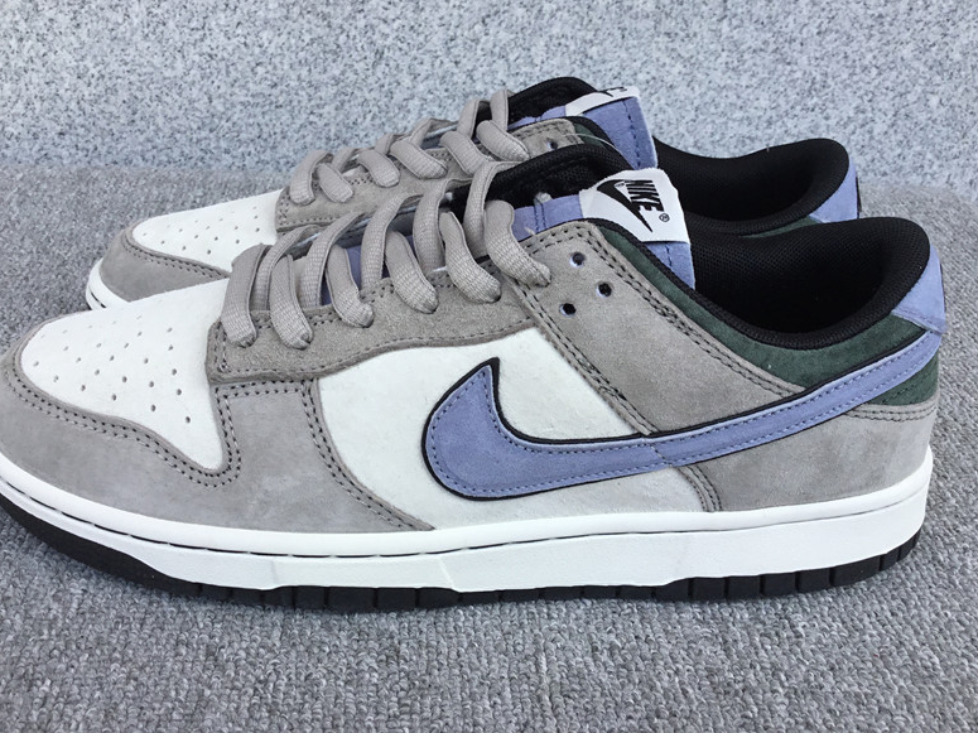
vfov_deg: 39.6
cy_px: 354
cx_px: 469
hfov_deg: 51.3
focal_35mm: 36
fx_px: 1017
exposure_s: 1/365
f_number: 2.4
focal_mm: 3.3
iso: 25
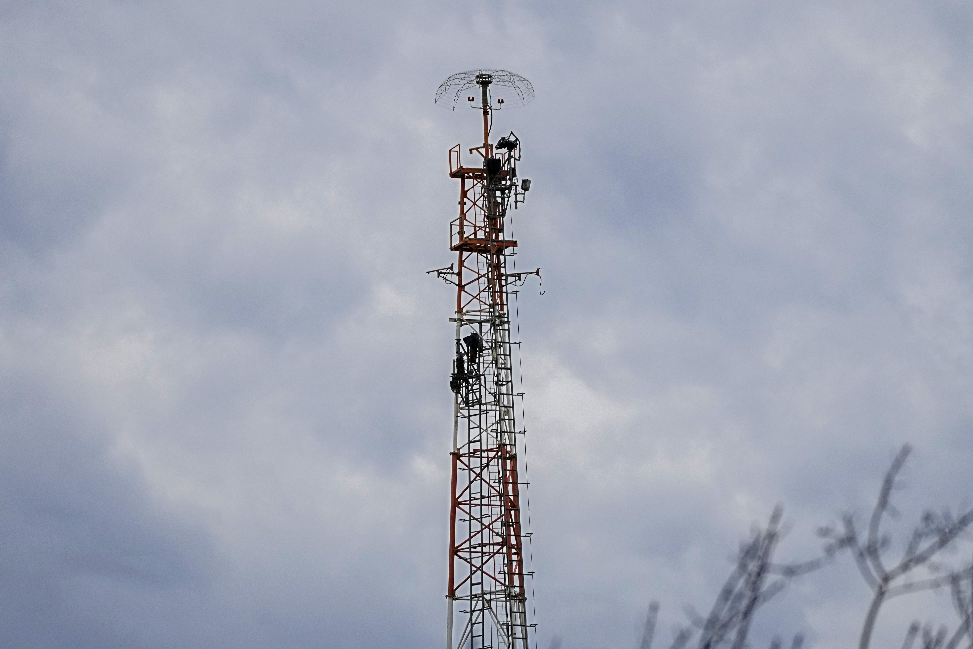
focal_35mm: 212
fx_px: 5729
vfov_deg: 6.5
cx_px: 486
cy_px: 324
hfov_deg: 9.7
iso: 1000
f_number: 5.6
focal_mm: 212
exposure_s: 1/2500
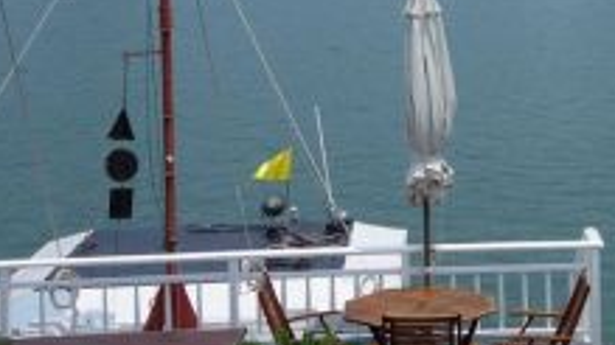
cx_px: 750
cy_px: -122
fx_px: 1744
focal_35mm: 107
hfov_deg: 18.8
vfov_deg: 11.0
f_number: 5.6
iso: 125
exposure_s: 1/800
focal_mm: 10.4
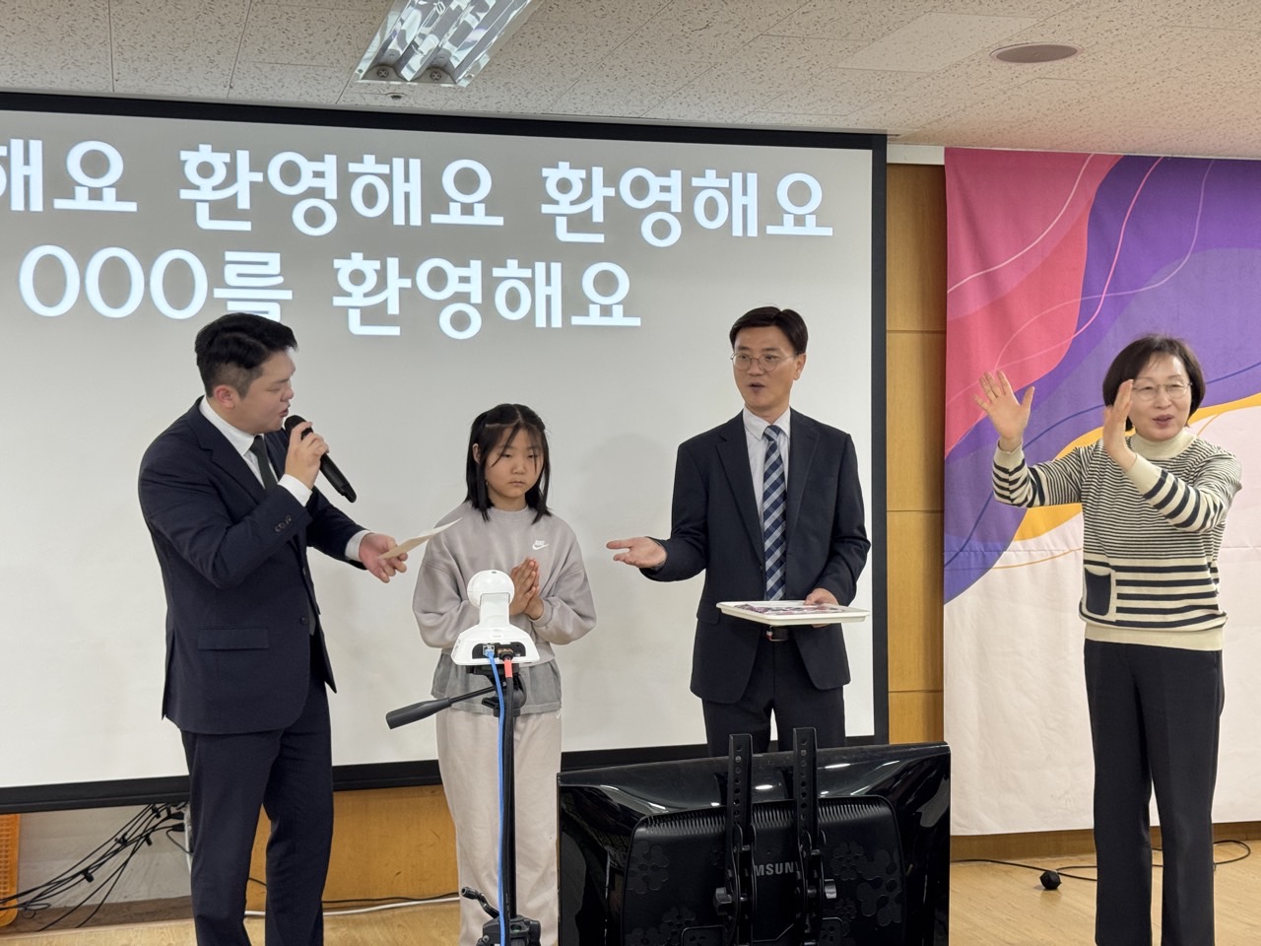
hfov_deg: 39.7
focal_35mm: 48
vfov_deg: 30.3
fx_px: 1749
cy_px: 473
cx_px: 630
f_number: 1.78
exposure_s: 1/60
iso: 160
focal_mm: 6.76
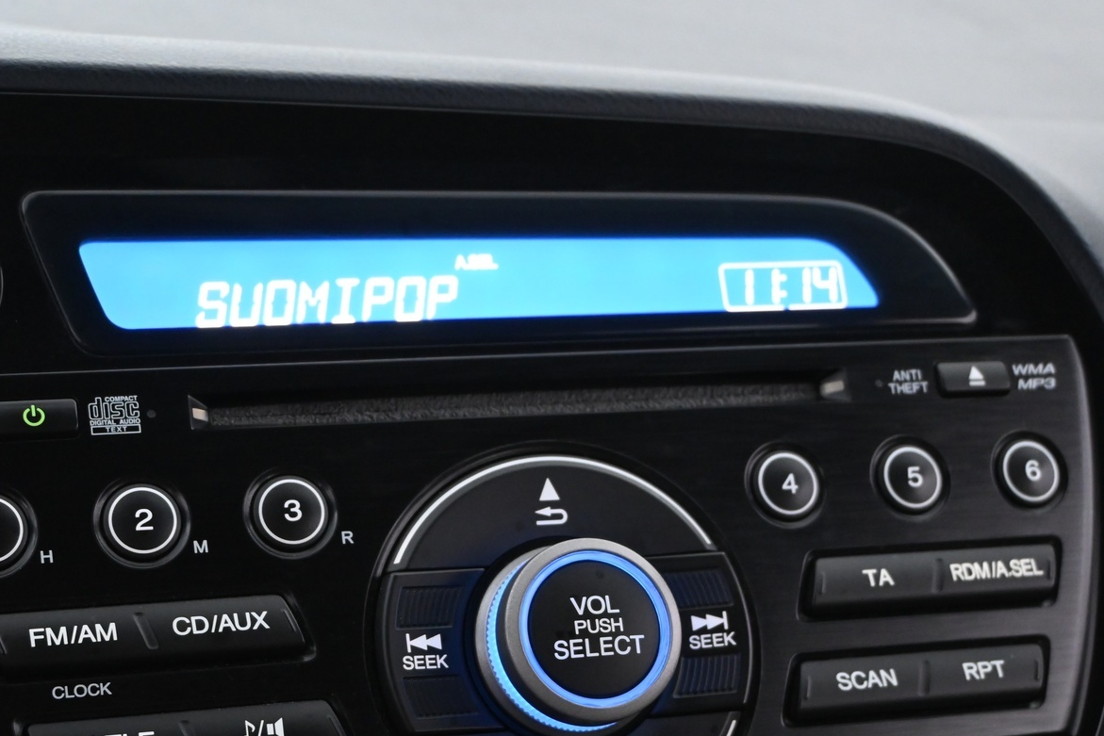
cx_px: 438
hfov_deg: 30.7
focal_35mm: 65
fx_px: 2004
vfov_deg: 20.7
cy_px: 498
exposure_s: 1/25
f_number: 5
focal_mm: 31.5
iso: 2800
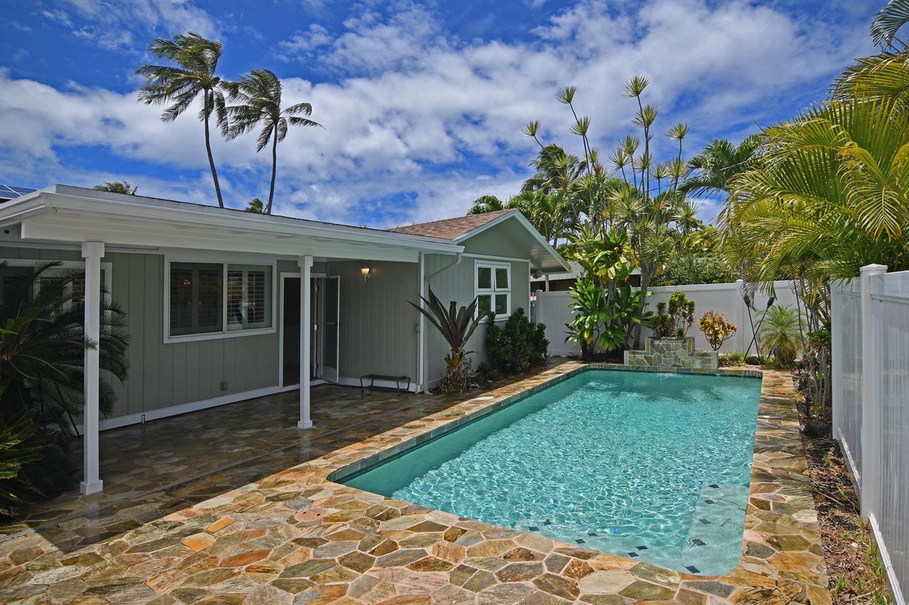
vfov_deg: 70.4
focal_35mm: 17
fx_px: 429
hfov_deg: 93.3
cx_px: 464
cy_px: 298
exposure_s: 1/320
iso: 100
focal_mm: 11
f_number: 9
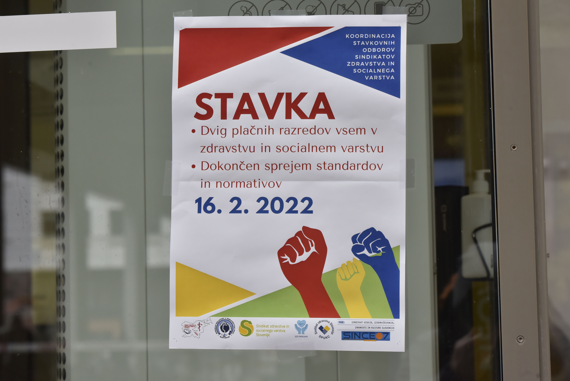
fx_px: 1742
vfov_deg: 12.5
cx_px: 285
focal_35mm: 110
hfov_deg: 18.6
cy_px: 190
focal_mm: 110
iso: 1000
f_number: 9
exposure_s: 1/500
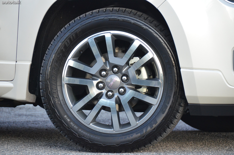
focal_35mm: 300
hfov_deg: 6.9
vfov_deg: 4.6
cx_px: 117
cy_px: 78
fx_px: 1946
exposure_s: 1/500
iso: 1600
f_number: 5.6
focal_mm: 200
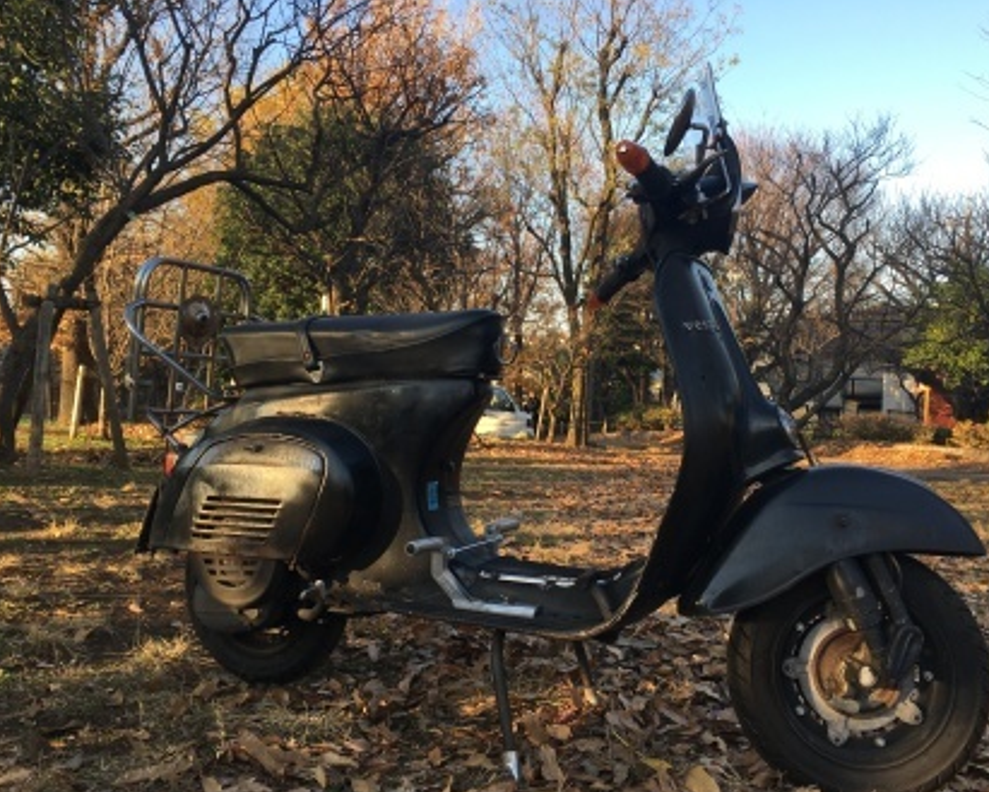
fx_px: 908
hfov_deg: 57.1
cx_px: 537
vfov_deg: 47.1
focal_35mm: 31
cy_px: 396
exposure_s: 1/256
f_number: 2.2
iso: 25
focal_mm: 4.15
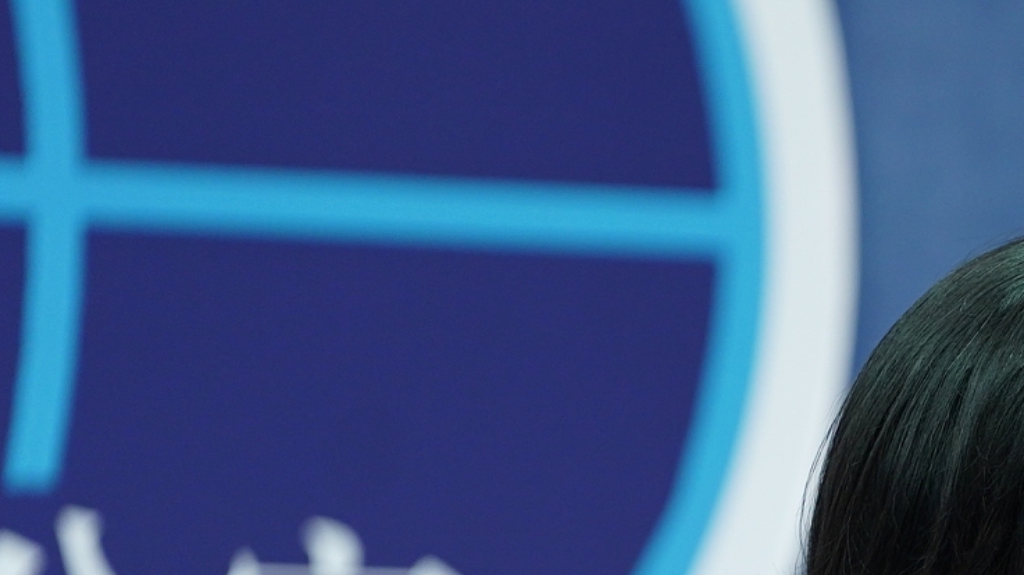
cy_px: 835
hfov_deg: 3.0
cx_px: 1494
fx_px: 19299
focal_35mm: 711
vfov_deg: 1.7
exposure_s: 1/200
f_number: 2.8
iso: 640
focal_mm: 200
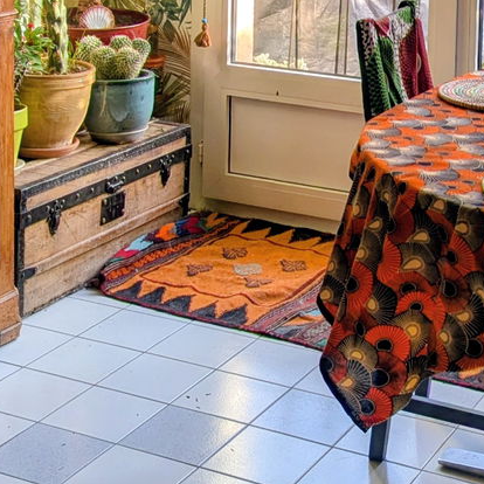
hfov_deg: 21.0
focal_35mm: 82
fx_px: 1297
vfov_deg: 19.9
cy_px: -83
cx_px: 359
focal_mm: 6.81
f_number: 1.85
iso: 43
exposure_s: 1/200
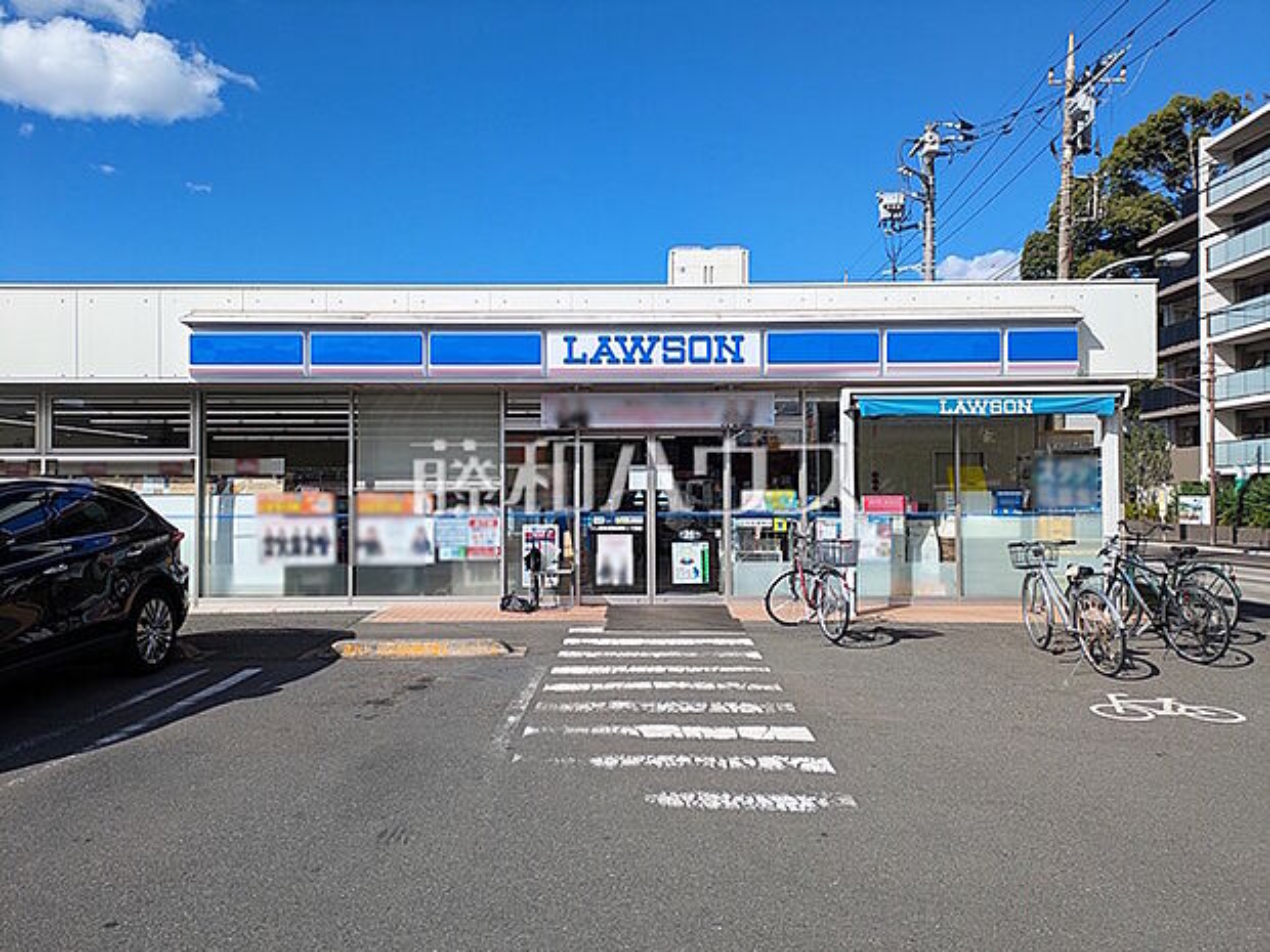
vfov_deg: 54.9
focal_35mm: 25
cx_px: 635
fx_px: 917
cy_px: 476
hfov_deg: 69.4
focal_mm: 5.43
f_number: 1.89
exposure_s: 1/2538
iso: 44
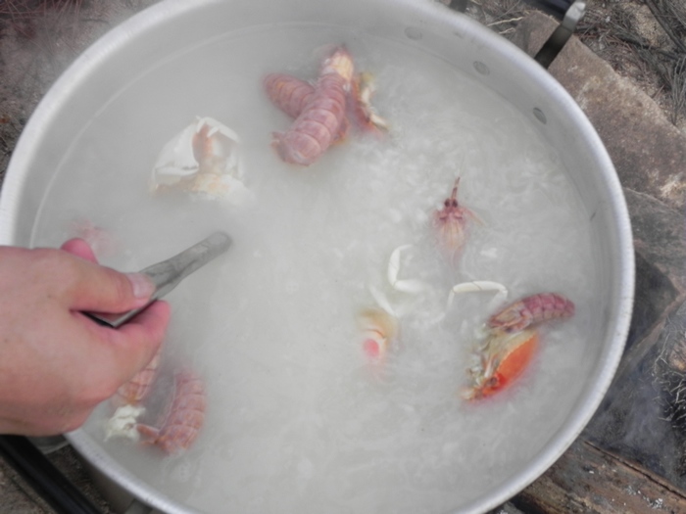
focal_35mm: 75
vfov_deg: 19.6
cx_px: 343
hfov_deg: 26.0
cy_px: 257
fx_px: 1486
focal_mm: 13.4
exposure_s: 1/160
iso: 160
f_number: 5
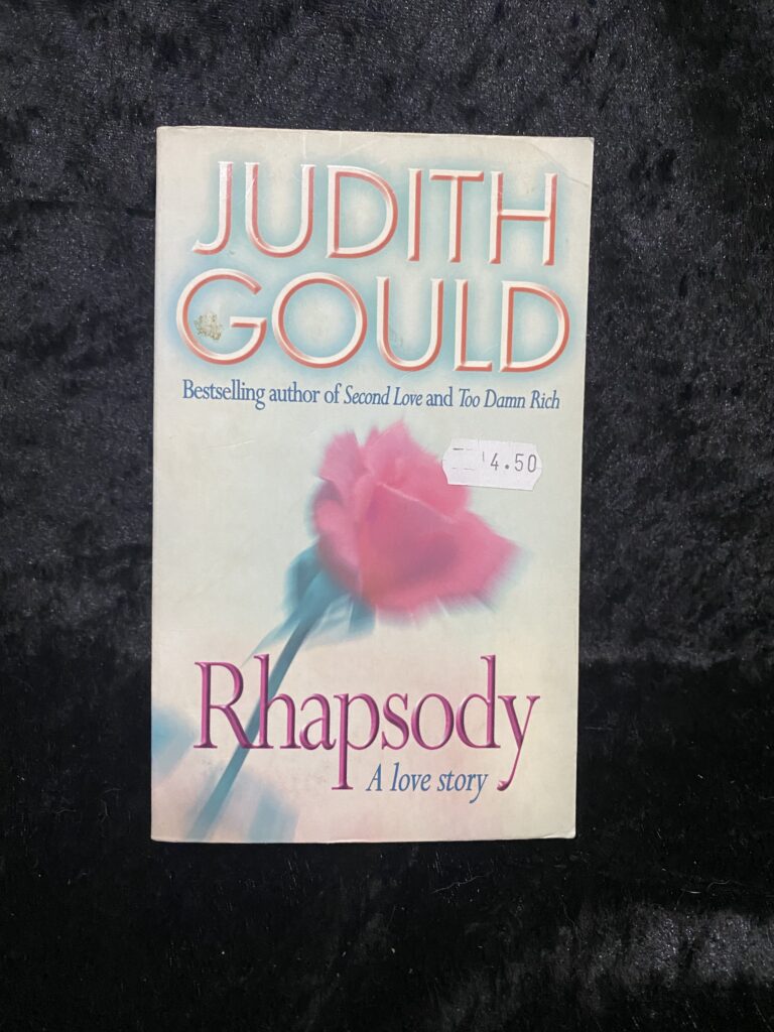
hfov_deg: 53.1
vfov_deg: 67.3
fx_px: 775
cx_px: 387
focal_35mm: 26
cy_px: 516
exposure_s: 1/47
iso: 500
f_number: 1.8
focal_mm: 4.25
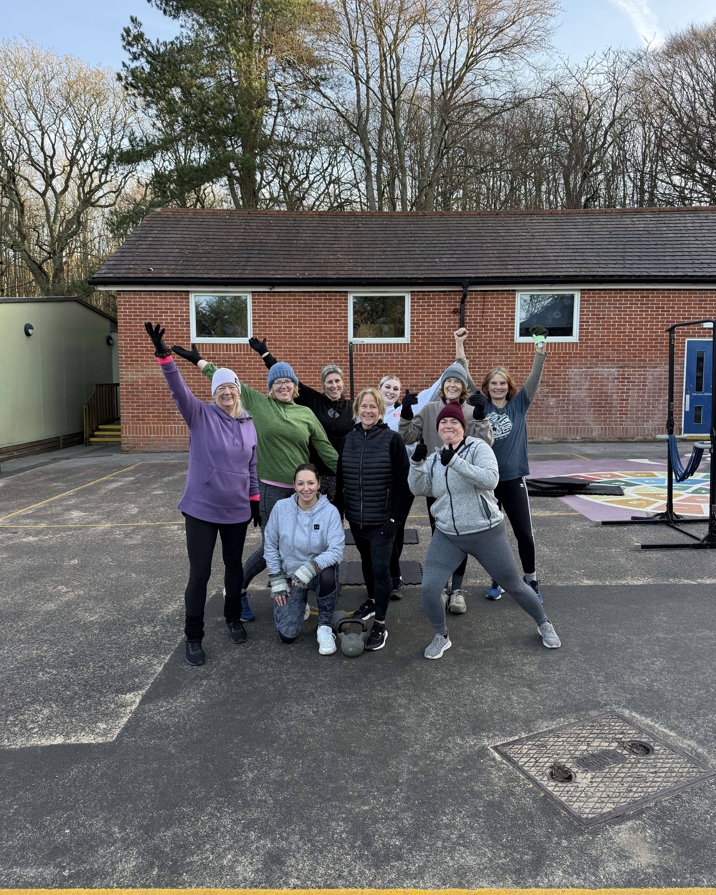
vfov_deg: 68.1
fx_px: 662
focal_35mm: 25
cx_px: 358
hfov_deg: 56.8
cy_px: 428
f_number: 1.78
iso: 100
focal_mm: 6.76
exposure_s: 1/453
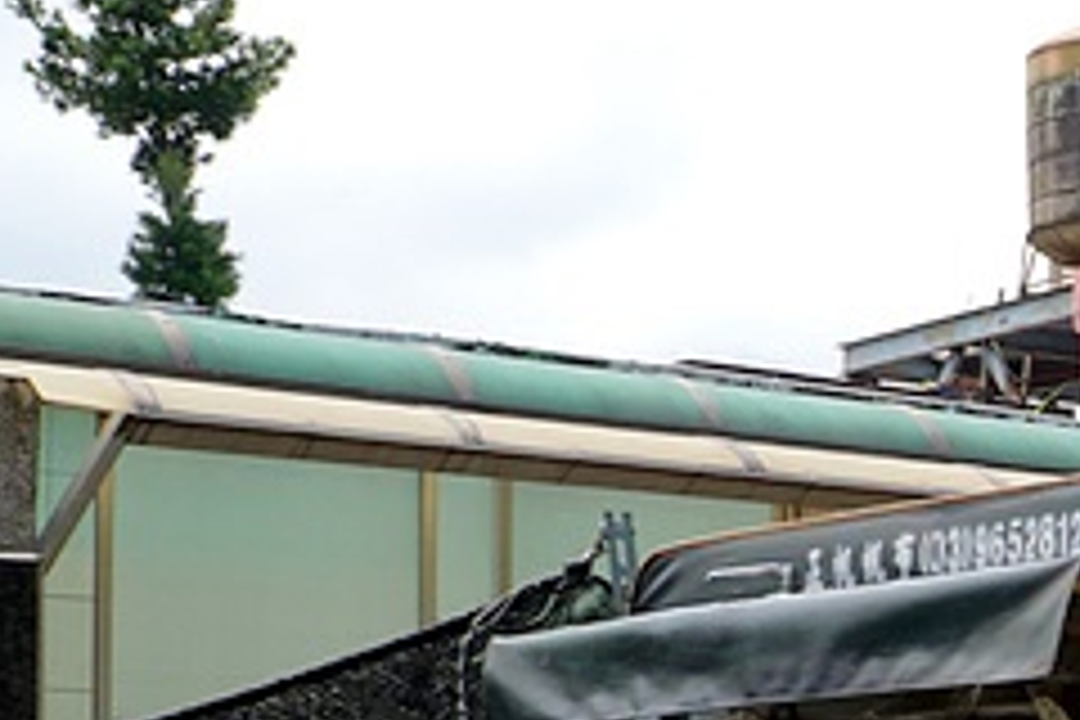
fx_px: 3450
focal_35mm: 115
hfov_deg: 14.4
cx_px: 2250
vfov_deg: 11.8
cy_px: 763
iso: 100
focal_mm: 18
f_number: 9
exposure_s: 1/125
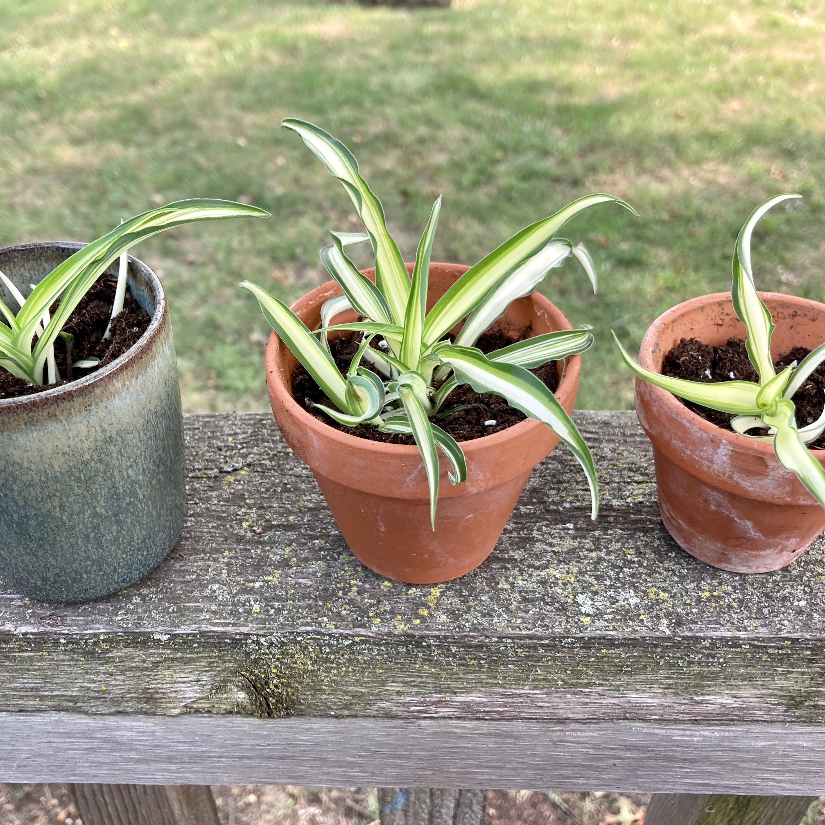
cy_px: 405
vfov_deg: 48.4
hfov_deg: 48.4
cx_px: 370
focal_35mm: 34
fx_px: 917
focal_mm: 3.99
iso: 40
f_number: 1.8
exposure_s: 1/121
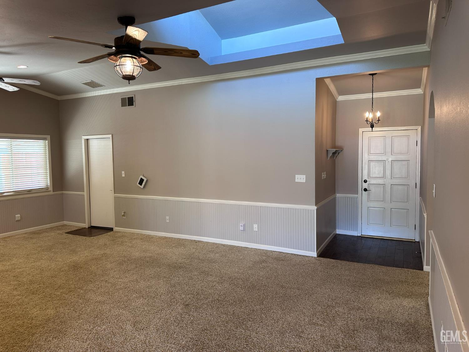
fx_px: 325
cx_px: 234
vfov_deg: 56.8
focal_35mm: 24
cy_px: 176
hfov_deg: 71.6
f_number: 1.78
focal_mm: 6.86
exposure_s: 1/60
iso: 125
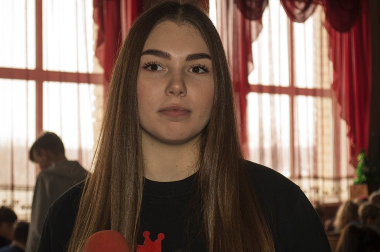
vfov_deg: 16.5
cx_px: 190
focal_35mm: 82
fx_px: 869
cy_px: 126
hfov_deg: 24.7
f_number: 5.6
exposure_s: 1/60
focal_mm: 55
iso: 560
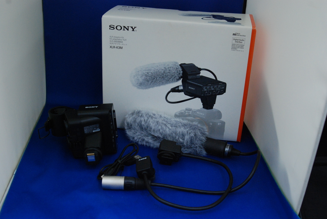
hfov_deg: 46.4
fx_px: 382
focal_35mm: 42
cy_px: 110
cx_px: 164
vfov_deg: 32.0
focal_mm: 28
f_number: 6.3
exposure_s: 1/160
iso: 1000
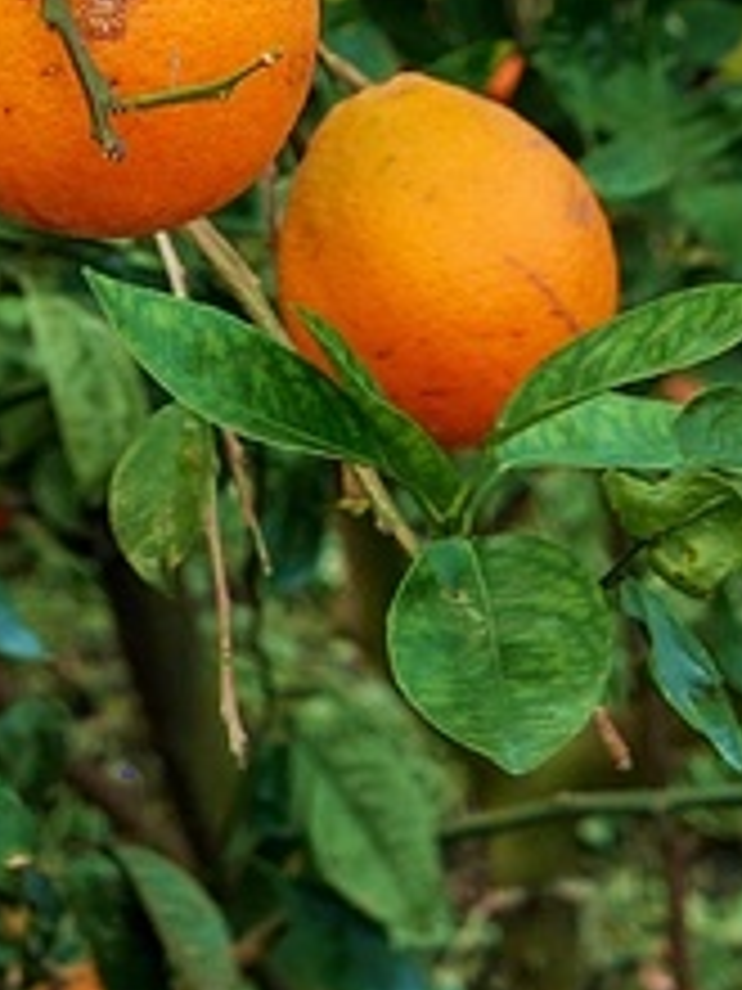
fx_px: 5316
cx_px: -178
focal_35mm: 186
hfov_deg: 7.9
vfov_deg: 9.6
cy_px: -1274
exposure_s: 1/400
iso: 200
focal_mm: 20
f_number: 3.5
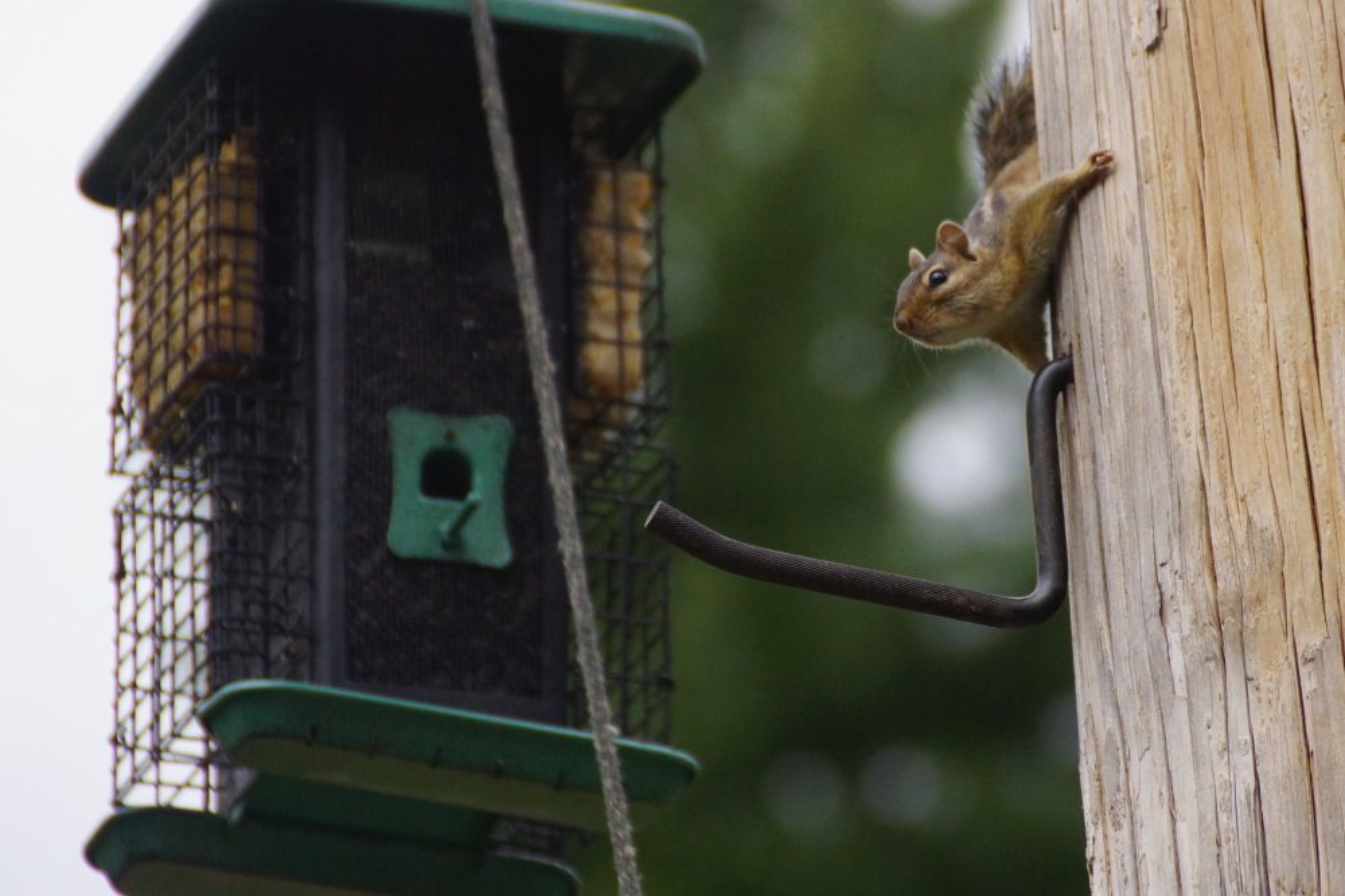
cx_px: 672
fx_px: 14005
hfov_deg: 5.5
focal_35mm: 375
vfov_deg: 3.7
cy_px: 448
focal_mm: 250
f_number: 6.3
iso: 640
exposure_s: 1/400
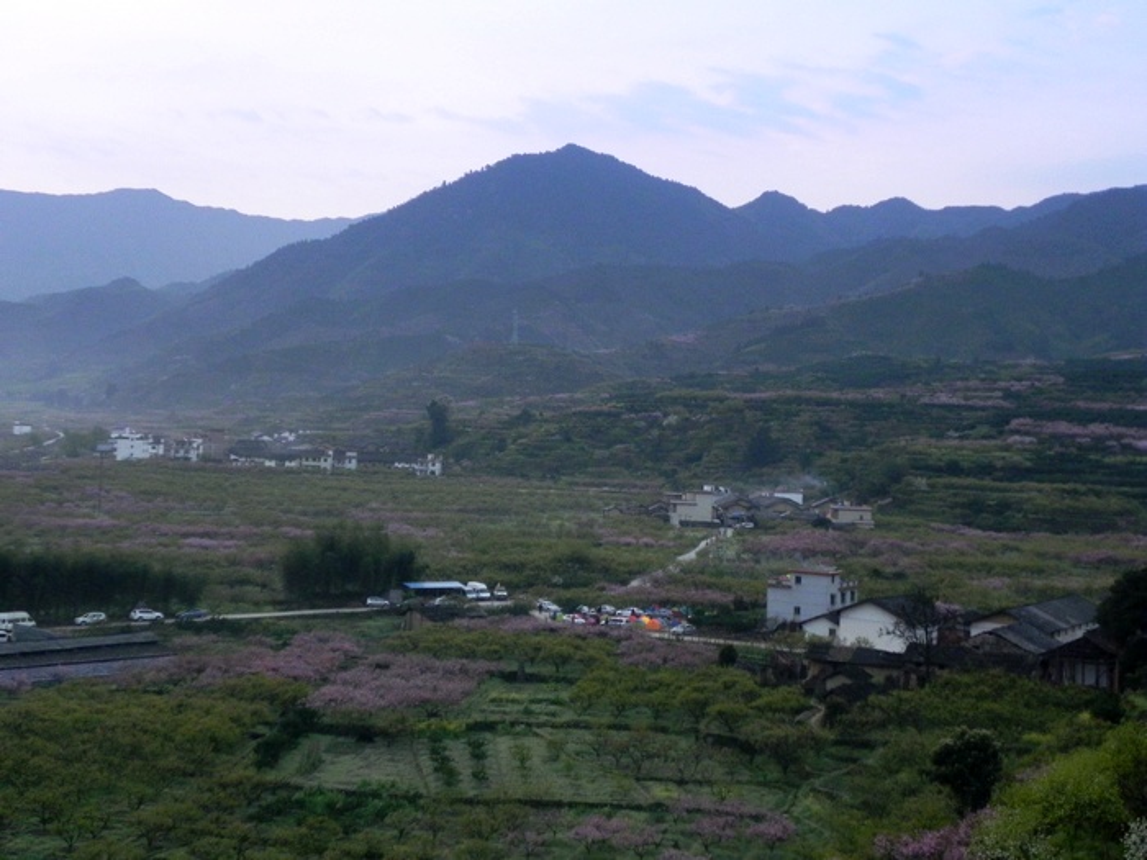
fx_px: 1922
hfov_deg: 33.2
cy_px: 430
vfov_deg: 25.2
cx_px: 574
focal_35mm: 58
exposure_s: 1/125
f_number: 3.5
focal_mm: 10.3
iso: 573
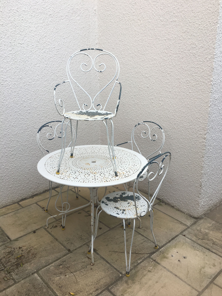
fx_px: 248
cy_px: 148
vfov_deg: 61.7
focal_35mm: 29
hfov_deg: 48.2
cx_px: 111
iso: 25
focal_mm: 4.15
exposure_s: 1/358
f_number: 2.2
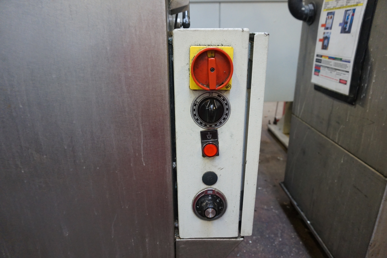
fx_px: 258
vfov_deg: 53.1
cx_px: 194
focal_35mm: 24
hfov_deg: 73.8
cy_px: 129
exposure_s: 1/160
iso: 2000
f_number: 3.5
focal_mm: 16
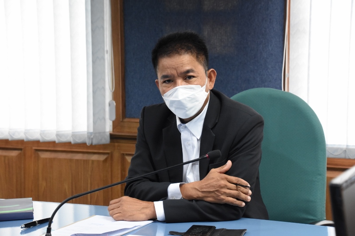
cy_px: 118
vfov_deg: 14.7
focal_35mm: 93
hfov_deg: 21.9
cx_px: 178
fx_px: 917
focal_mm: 62
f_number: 5.6
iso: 2500
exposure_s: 1/100
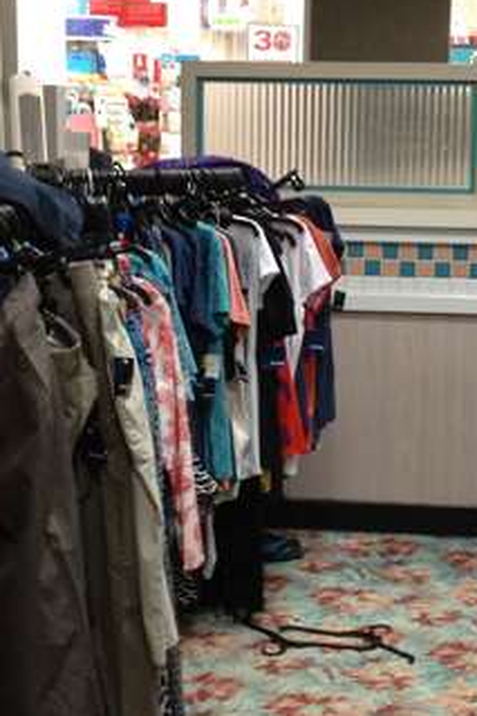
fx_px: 1810
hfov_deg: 15.0
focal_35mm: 91
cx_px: 322
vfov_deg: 22.4
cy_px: 409
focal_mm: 4.28
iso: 160
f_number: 2.4
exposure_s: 1/20
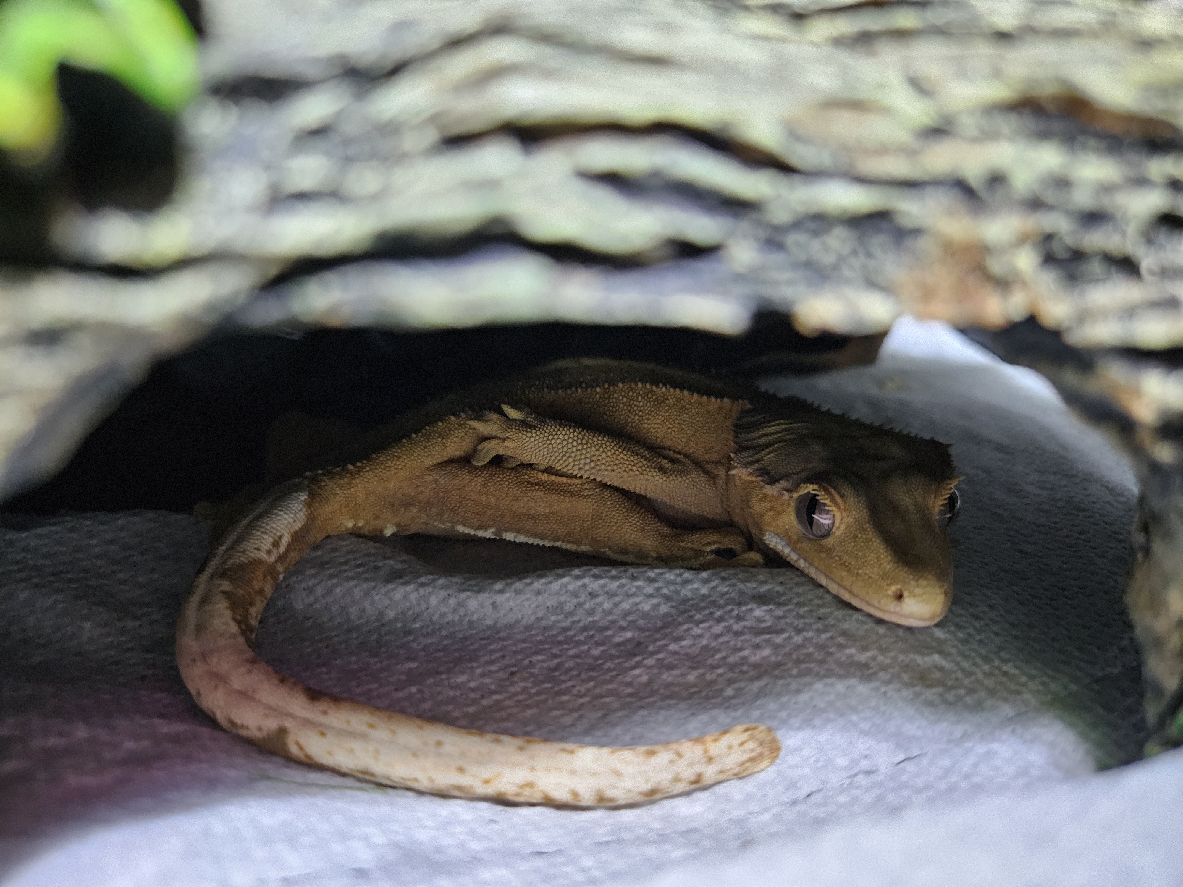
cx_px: 592
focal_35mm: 23
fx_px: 786
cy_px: 444
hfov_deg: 73.9
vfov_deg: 58.9
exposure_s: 1/15
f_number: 1.8
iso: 1600
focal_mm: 5.4
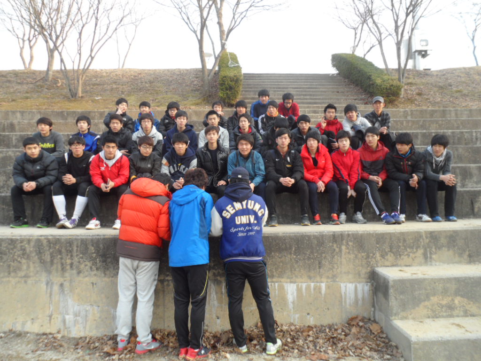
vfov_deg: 53.1
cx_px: 240
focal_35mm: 26
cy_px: 180
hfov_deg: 67.3
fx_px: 361
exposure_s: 1/90
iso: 80
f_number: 3.3
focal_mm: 4.9
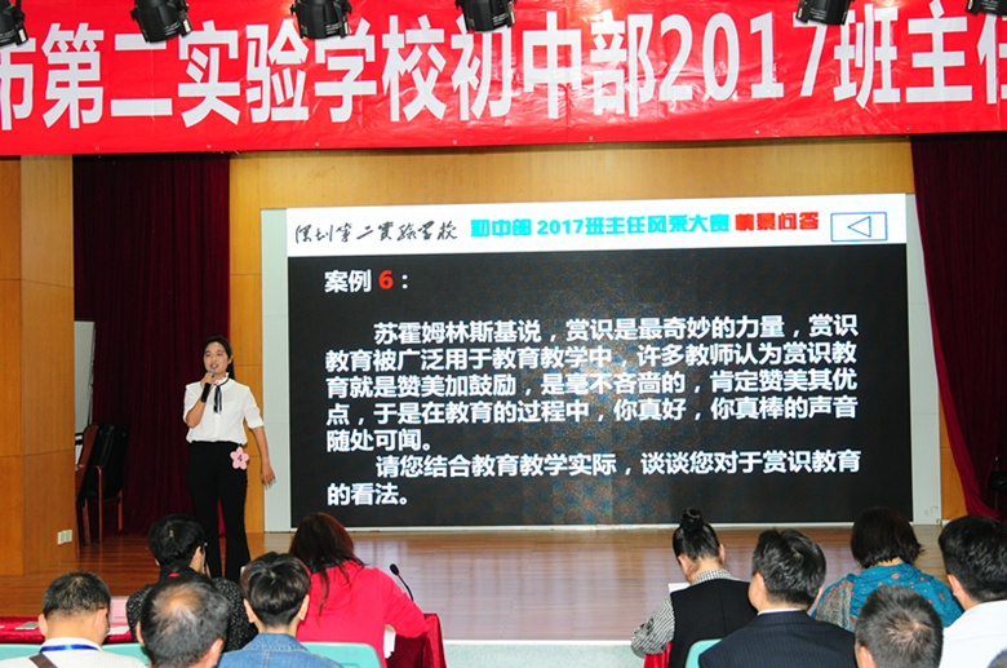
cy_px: 334
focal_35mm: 51
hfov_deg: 38.9
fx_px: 1424
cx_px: 504
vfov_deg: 26.4
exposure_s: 1/100
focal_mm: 34
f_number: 4
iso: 800
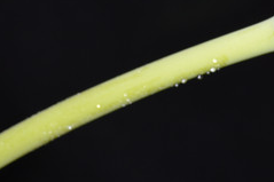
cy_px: 34
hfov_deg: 10.7
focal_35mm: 192
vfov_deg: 7.1
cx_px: 209
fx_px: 1460
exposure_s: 1/200
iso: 100
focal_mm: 34
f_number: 8
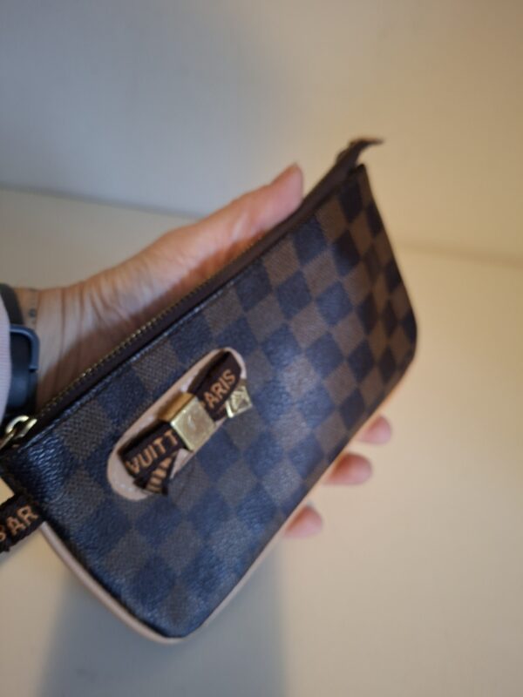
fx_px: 463
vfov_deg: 73.9
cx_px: 262
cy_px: 348
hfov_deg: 58.9
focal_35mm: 23
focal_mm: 5.54
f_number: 1.8
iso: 800
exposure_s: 1/25
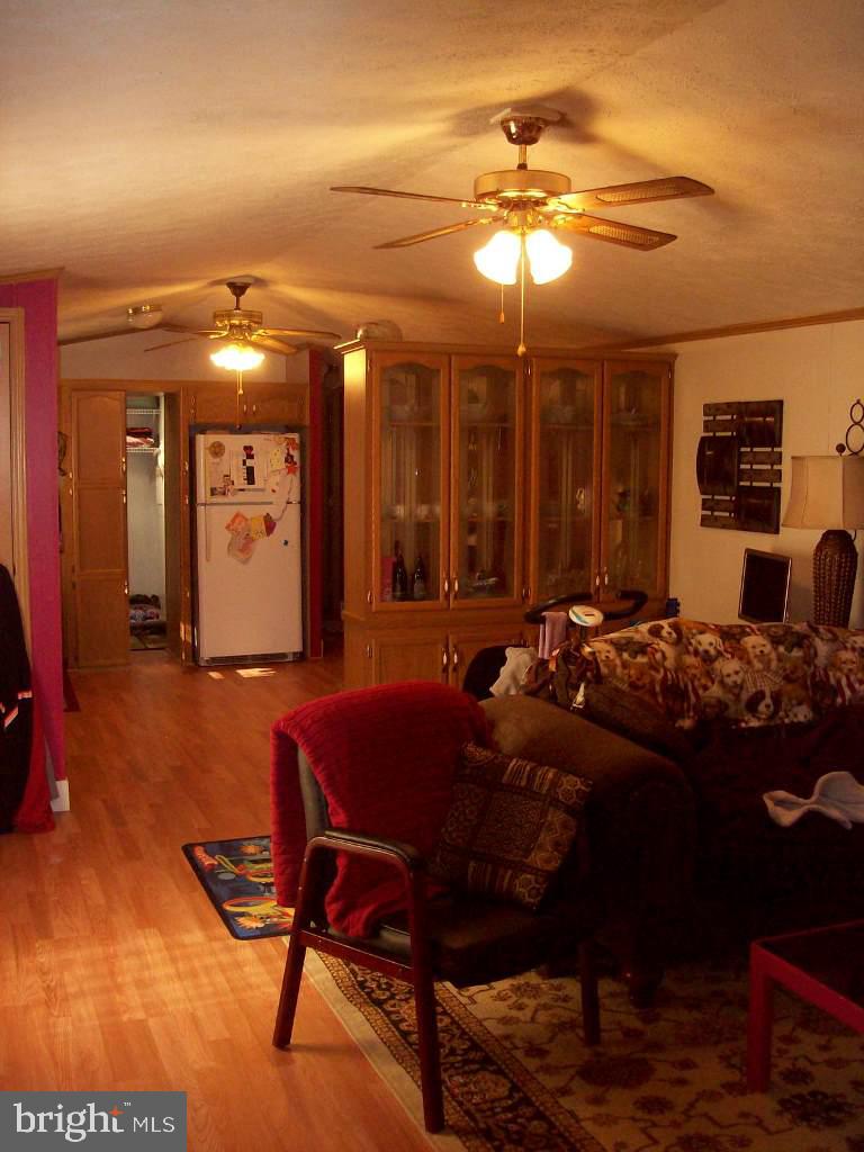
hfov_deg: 39.7
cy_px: 576
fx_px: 1198
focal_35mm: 36
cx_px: 432
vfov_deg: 51.4
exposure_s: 1/64
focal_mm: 6
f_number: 2.7
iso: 140
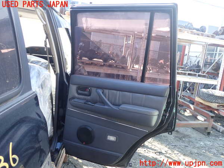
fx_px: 194
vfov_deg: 46.8
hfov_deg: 60.0
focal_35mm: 30
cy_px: 84
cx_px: 112
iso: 100
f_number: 2.3
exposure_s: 1/80
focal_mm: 5.4
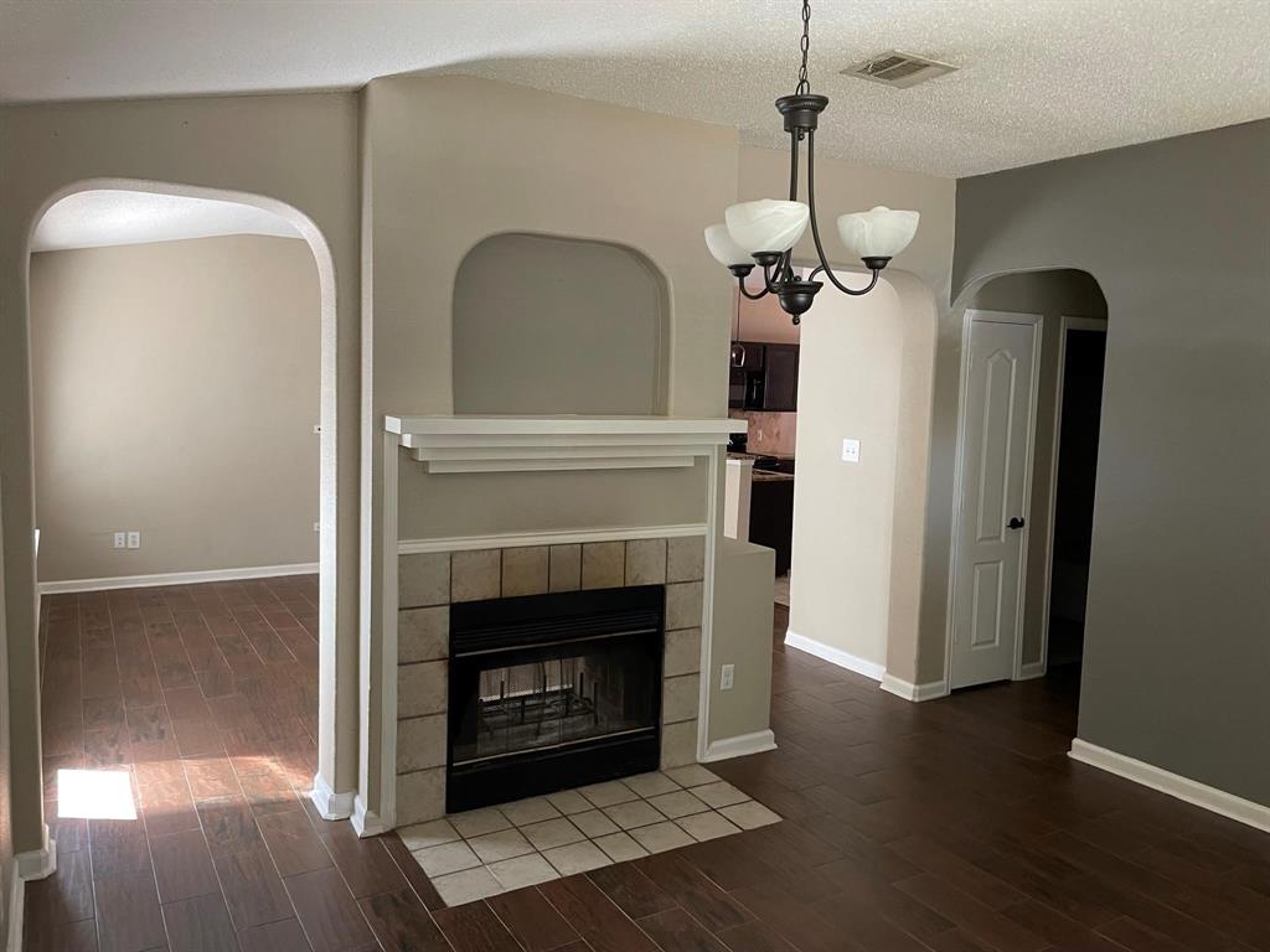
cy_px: 476
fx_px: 954
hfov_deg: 67.3
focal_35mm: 26
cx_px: 635
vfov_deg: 53.1
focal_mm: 4.2
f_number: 1.6
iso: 250
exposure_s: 1/60
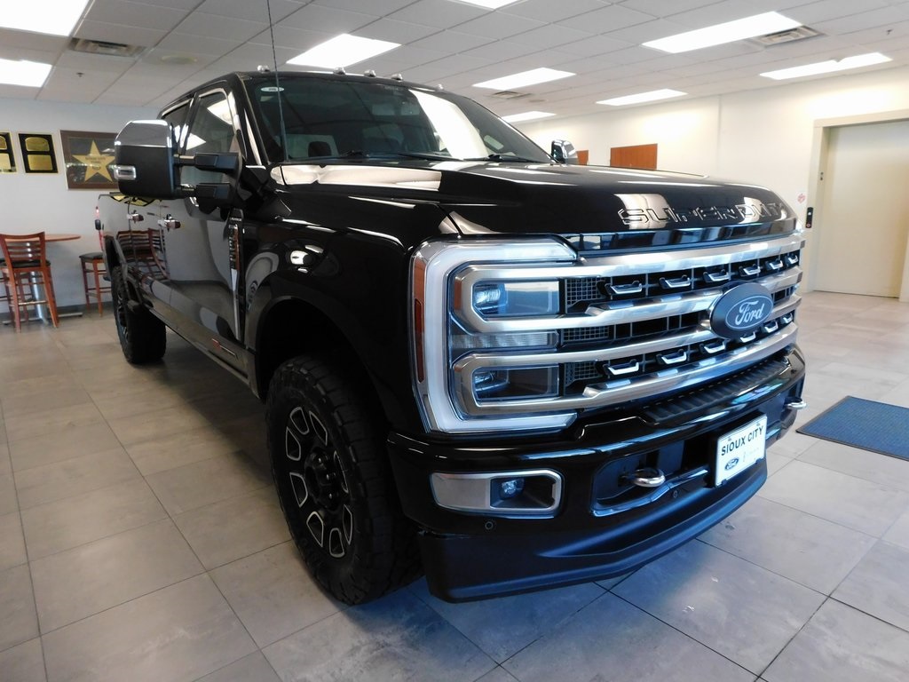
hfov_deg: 73.9
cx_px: 454
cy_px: 341
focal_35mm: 23
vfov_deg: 58.9
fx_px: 604
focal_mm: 4
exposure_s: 1/30
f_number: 3
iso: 320
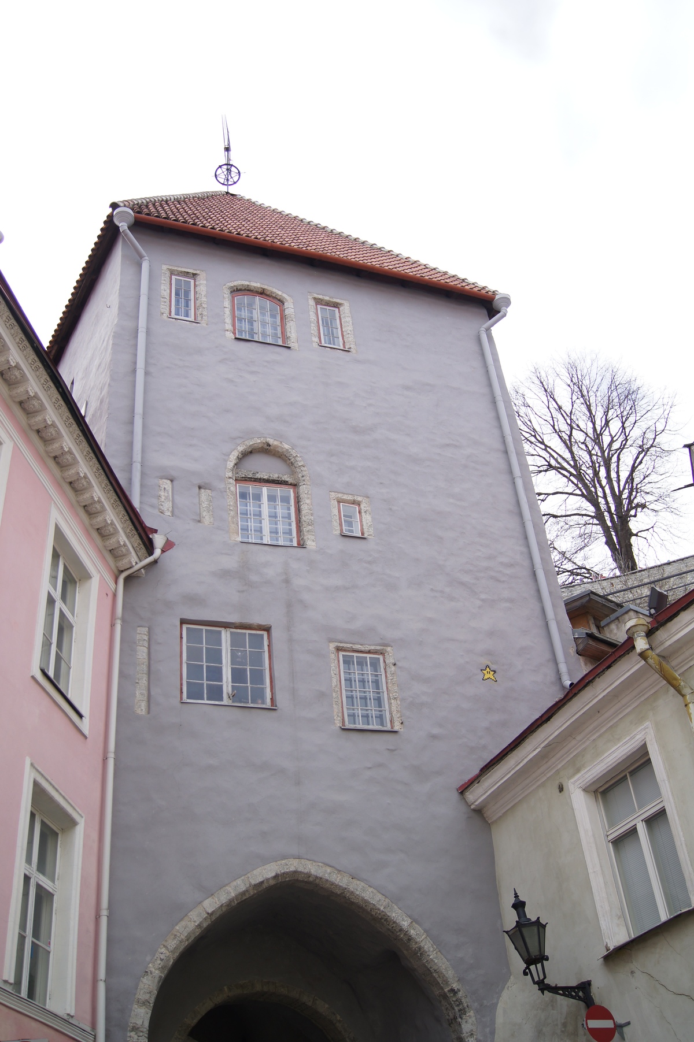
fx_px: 1042
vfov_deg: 53.2
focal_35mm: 36
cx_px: 347
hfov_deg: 36.8
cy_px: 521
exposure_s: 1/500
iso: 100
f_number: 4
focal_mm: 24
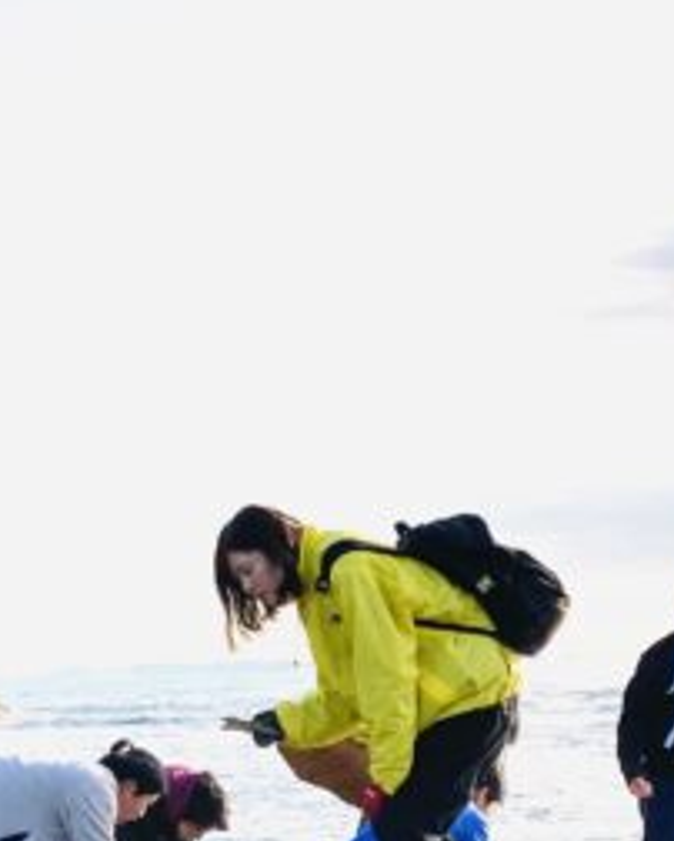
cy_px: 1145
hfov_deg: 13.9
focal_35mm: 111
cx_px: 237
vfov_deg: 16.2
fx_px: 2764
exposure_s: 1/1845
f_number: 1.8
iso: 20
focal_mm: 3.99
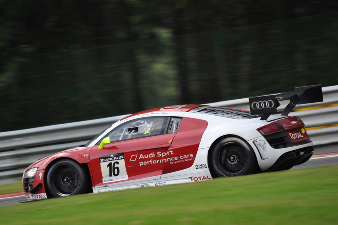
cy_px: 112
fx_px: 3942
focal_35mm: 420
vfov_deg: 3.3
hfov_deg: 4.9
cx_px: 169
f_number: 5.6
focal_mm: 280
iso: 320
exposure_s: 1/250
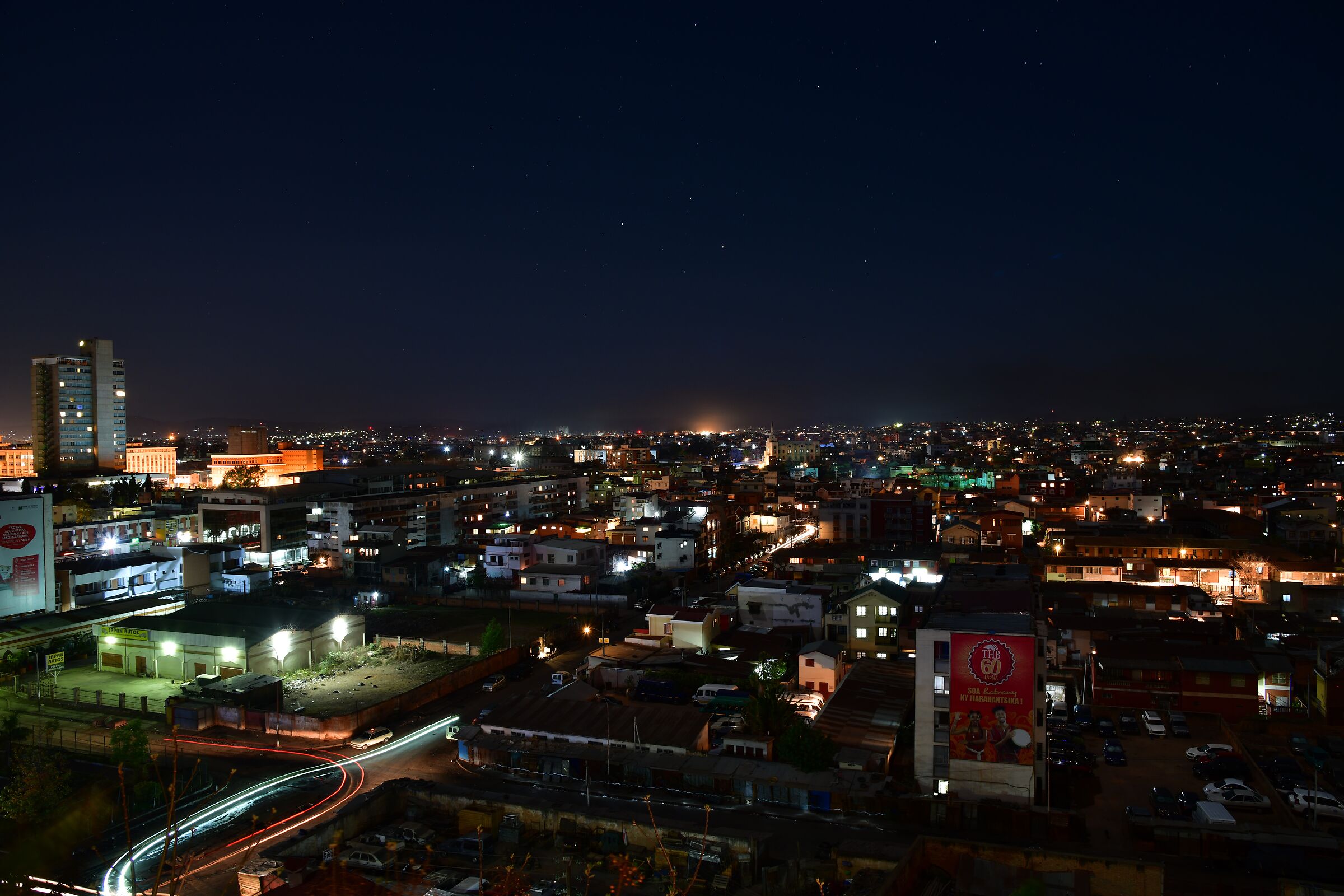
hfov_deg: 73.7
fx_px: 896
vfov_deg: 53.1
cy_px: 448
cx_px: 672
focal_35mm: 24
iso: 220
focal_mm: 24
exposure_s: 30
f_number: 8
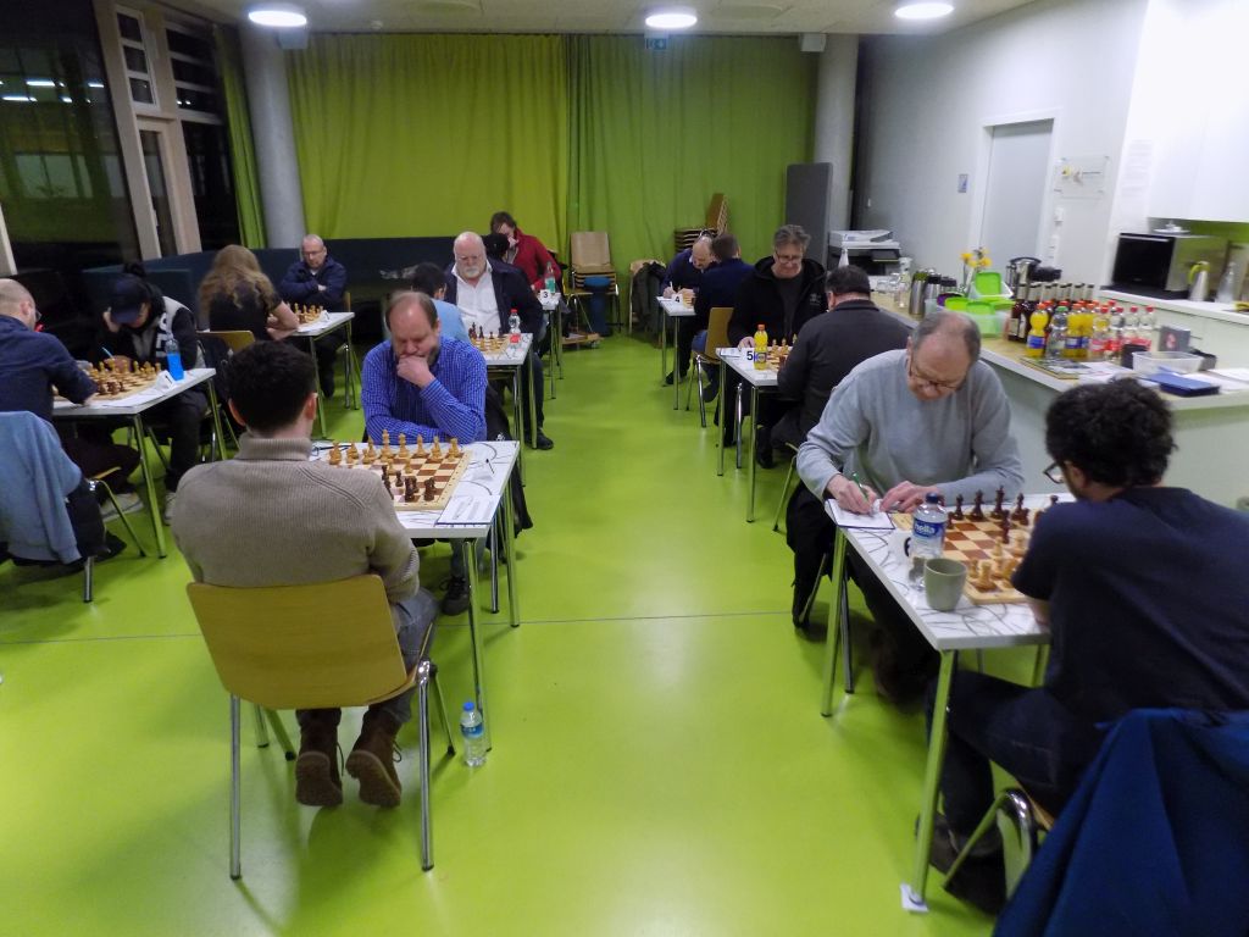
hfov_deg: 73.9
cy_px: 468
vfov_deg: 58.9
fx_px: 830
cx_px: 624
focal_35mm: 23
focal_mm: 4
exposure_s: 1/30
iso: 320
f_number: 3.1
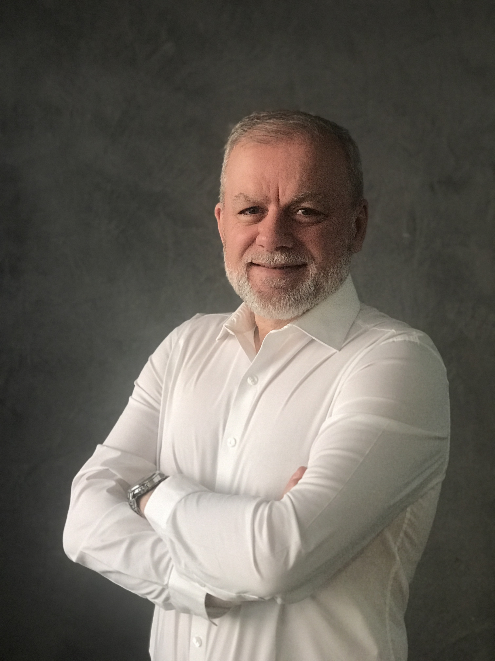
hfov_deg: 25.7
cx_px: 248
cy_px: 330
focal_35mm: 57
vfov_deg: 33.8
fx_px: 1087
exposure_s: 1/50
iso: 200
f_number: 2.8
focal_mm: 6.6
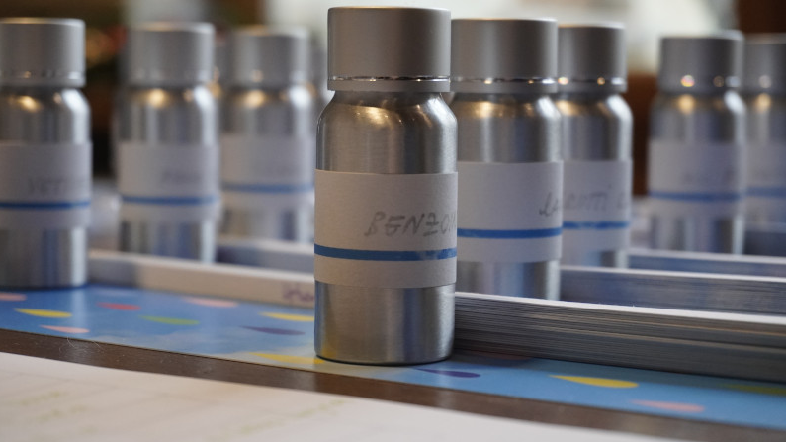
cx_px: 392
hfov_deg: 26.9
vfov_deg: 15.3
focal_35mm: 79
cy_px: 192
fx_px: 1646
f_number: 5.6
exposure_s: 1/160
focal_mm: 50
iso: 2500
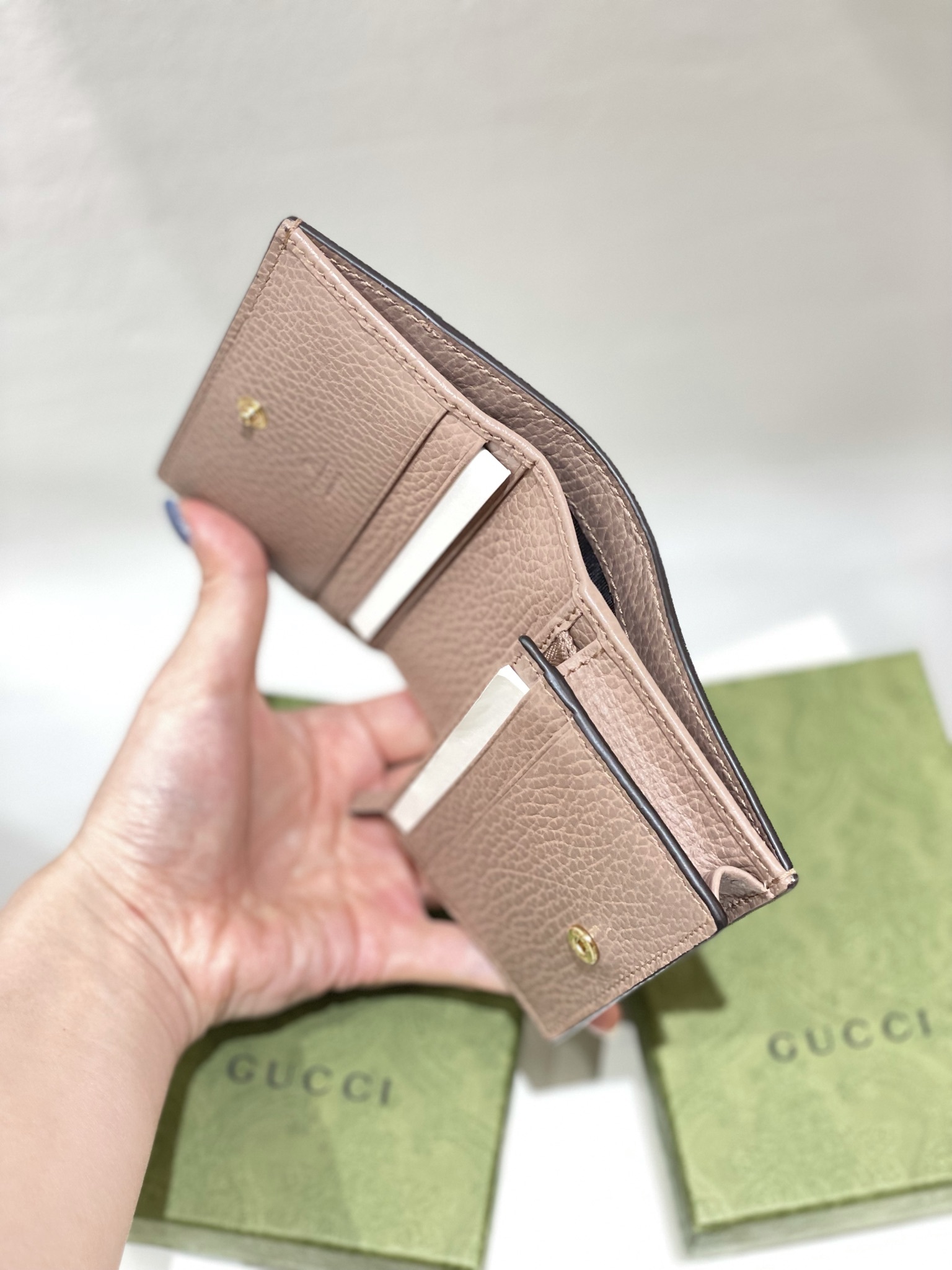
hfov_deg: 28.0
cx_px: 476
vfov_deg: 36.8
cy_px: 635
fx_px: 1907
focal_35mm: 52
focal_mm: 6
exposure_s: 1/100
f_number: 2
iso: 125
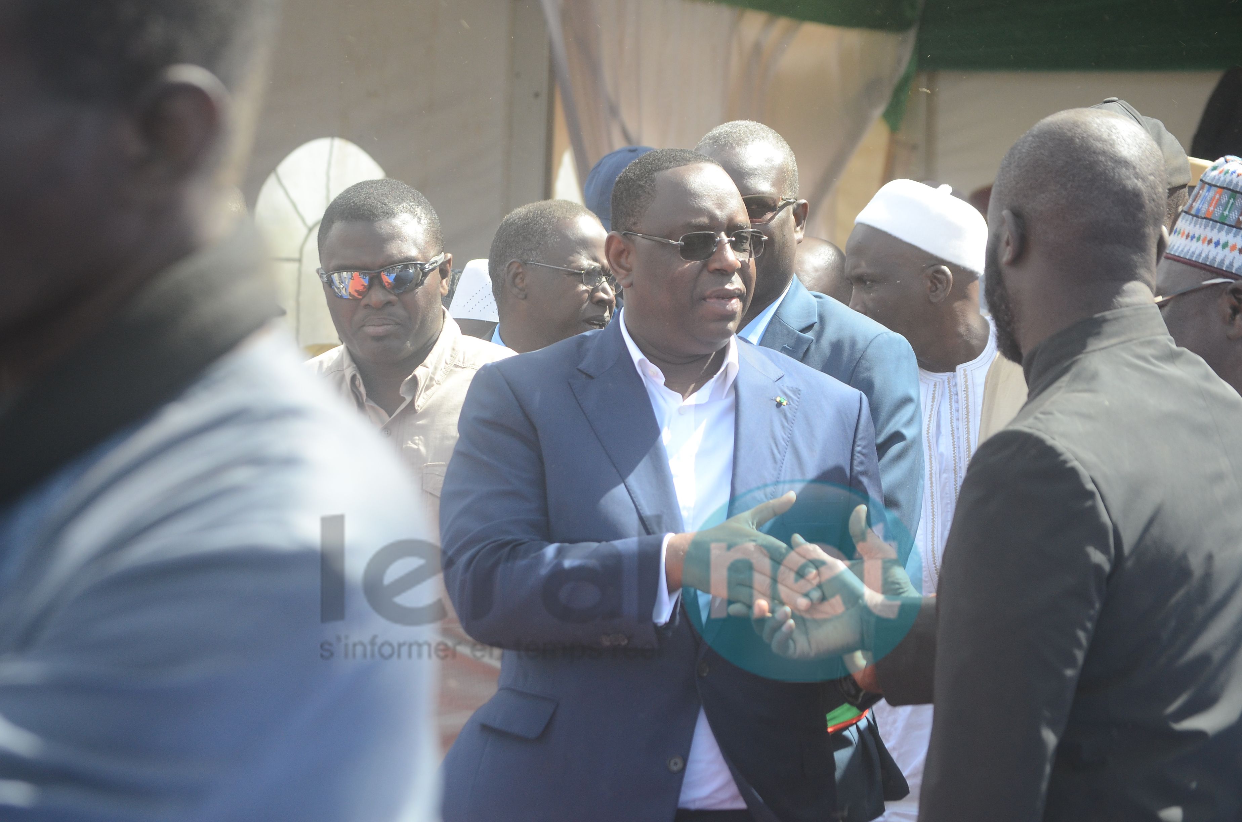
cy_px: 411
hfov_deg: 16.7
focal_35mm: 123
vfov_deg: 11.1
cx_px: 621
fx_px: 4235
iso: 500
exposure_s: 1/500
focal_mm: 82
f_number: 8
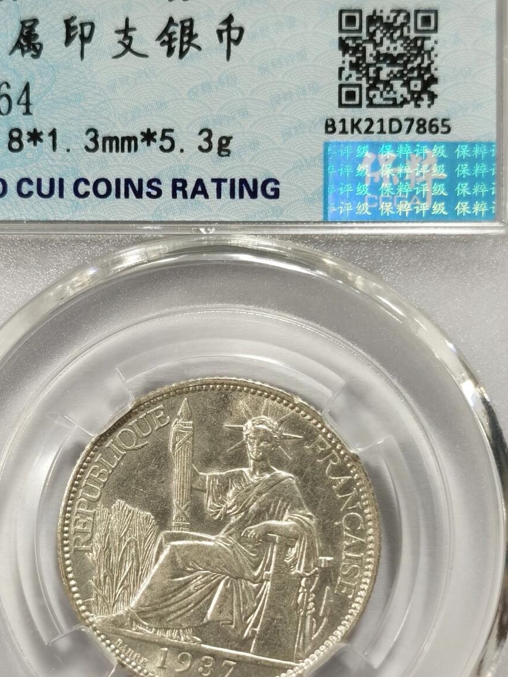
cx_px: 222
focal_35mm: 84
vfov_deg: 23.3
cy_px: 398
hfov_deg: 17.6
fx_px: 1643
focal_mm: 5.56
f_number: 16
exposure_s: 1/100
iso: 100
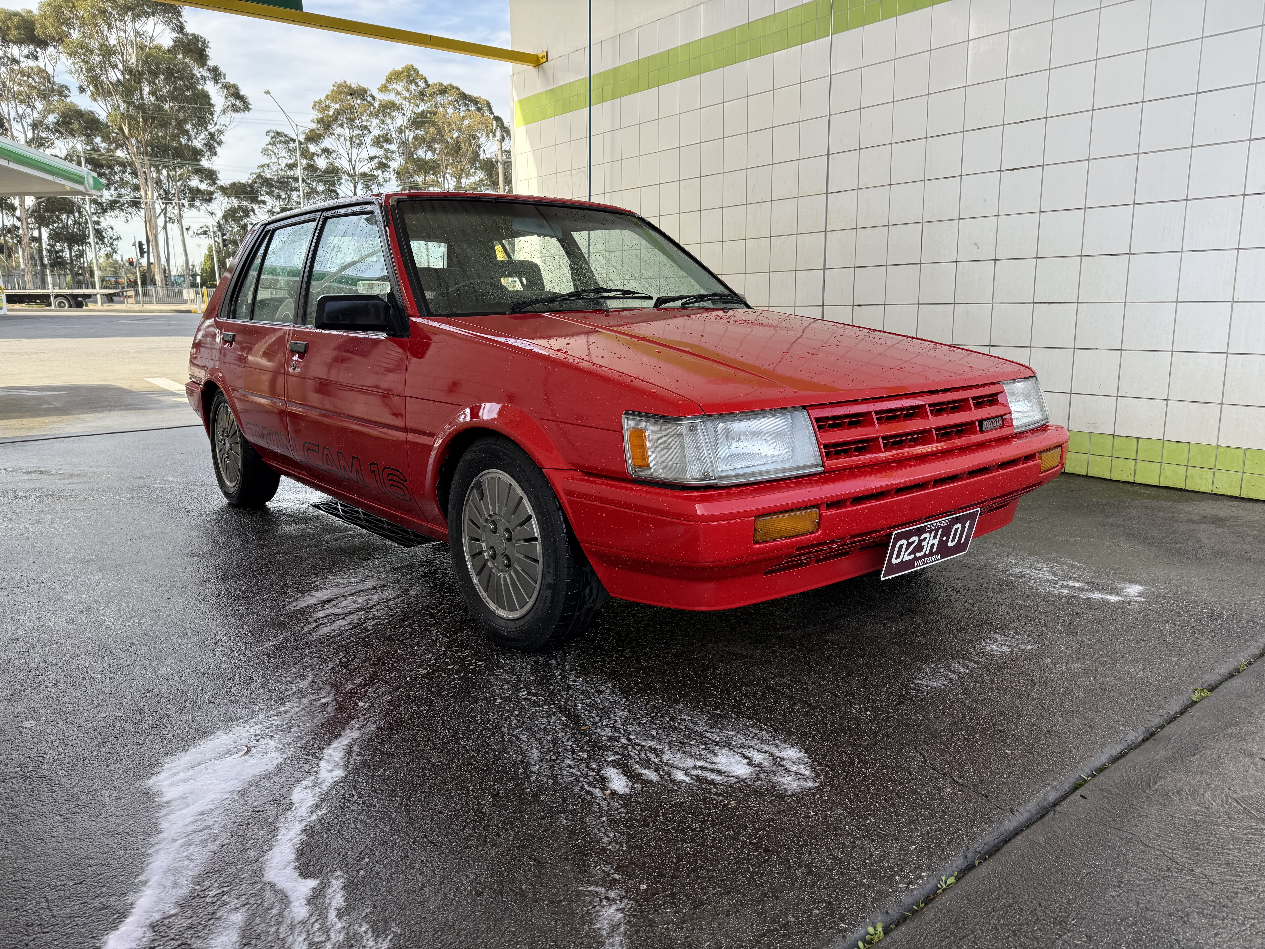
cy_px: 474
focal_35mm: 24
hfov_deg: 71.6
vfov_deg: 56.8
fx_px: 877
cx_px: 632
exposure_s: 1/788
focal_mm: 6.76
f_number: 1.78
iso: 100
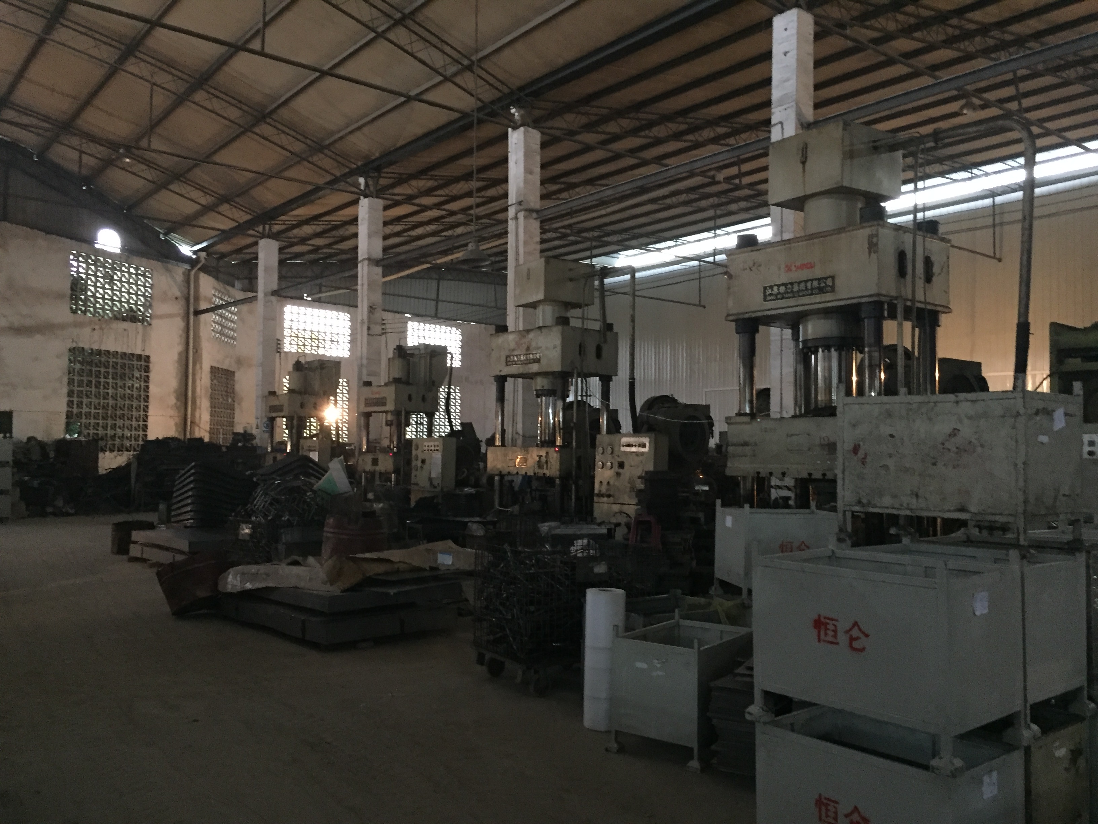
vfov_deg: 48.2
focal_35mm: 29
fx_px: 920
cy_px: 412
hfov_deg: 61.7
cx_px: 549
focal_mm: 4.15
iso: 640
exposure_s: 1/17
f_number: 2.2
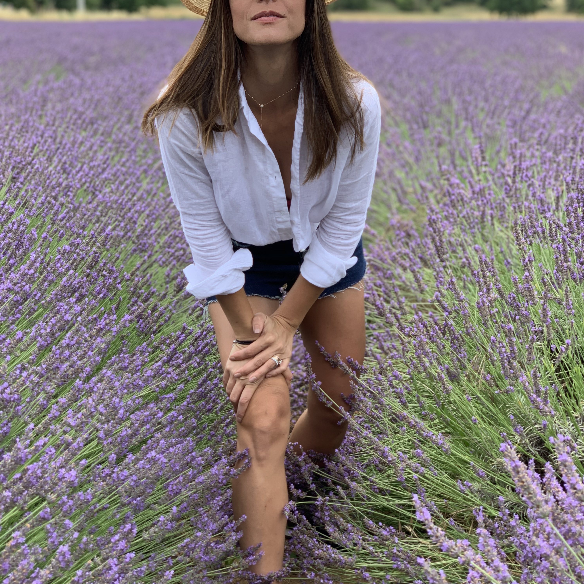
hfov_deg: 27.7
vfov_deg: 27.6
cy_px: 219
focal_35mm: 62
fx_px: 1183
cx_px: 290
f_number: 2.4
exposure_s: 1/272
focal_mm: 6
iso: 16
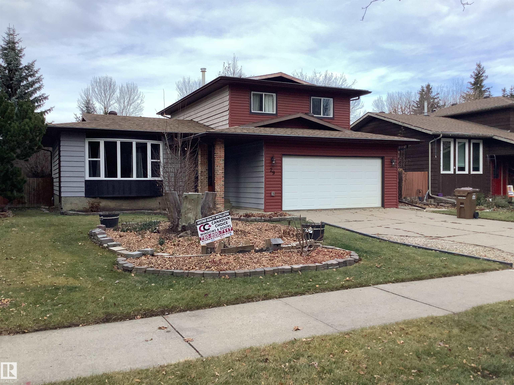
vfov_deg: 45.4
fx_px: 460
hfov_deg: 58.4
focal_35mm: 31
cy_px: 192
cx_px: 257
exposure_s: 1/362
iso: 25
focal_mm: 3.3
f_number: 2.4
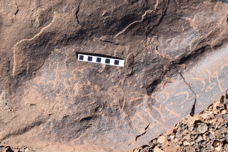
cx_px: 114
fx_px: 275
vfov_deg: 30.8
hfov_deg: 45.0
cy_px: 76
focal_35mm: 44
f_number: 9
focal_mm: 29
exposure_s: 1/320
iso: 200
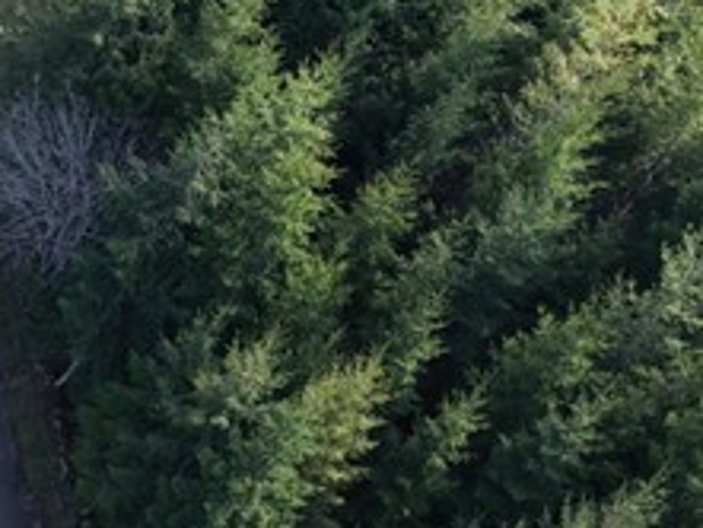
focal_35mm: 174
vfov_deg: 8.2
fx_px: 3536
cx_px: -1406
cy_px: 976
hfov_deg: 9.1
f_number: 1.8
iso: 100
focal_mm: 8.67
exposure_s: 1/400
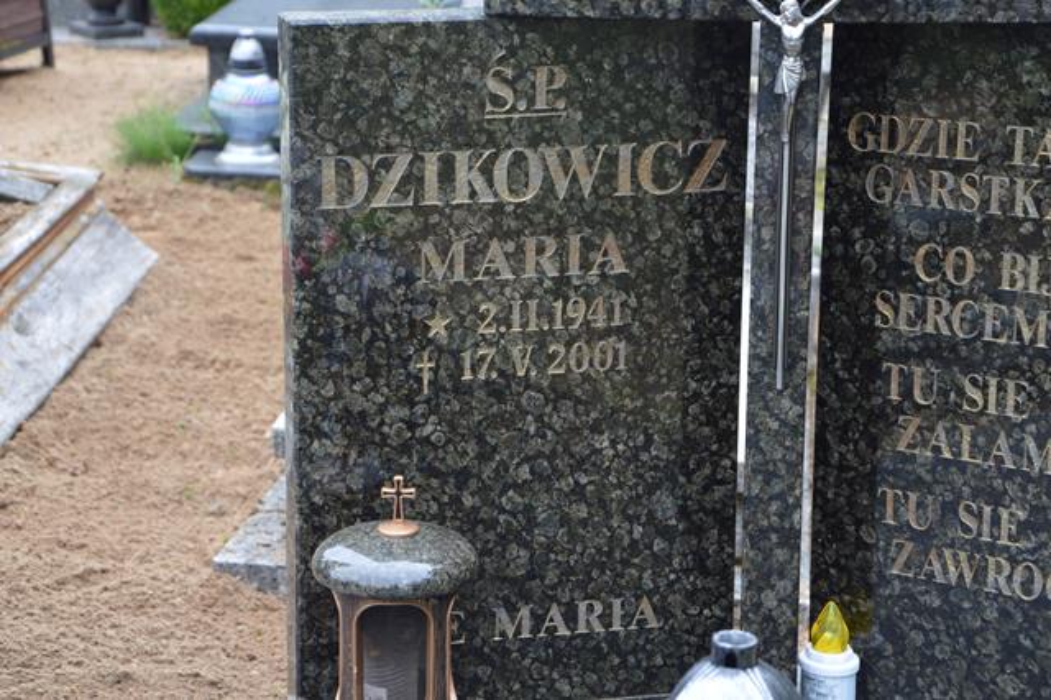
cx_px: 526
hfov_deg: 21.9
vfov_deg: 14.7
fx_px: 2714
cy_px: 350
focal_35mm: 93
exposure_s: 1/100
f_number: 5.3
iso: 400
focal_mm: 62
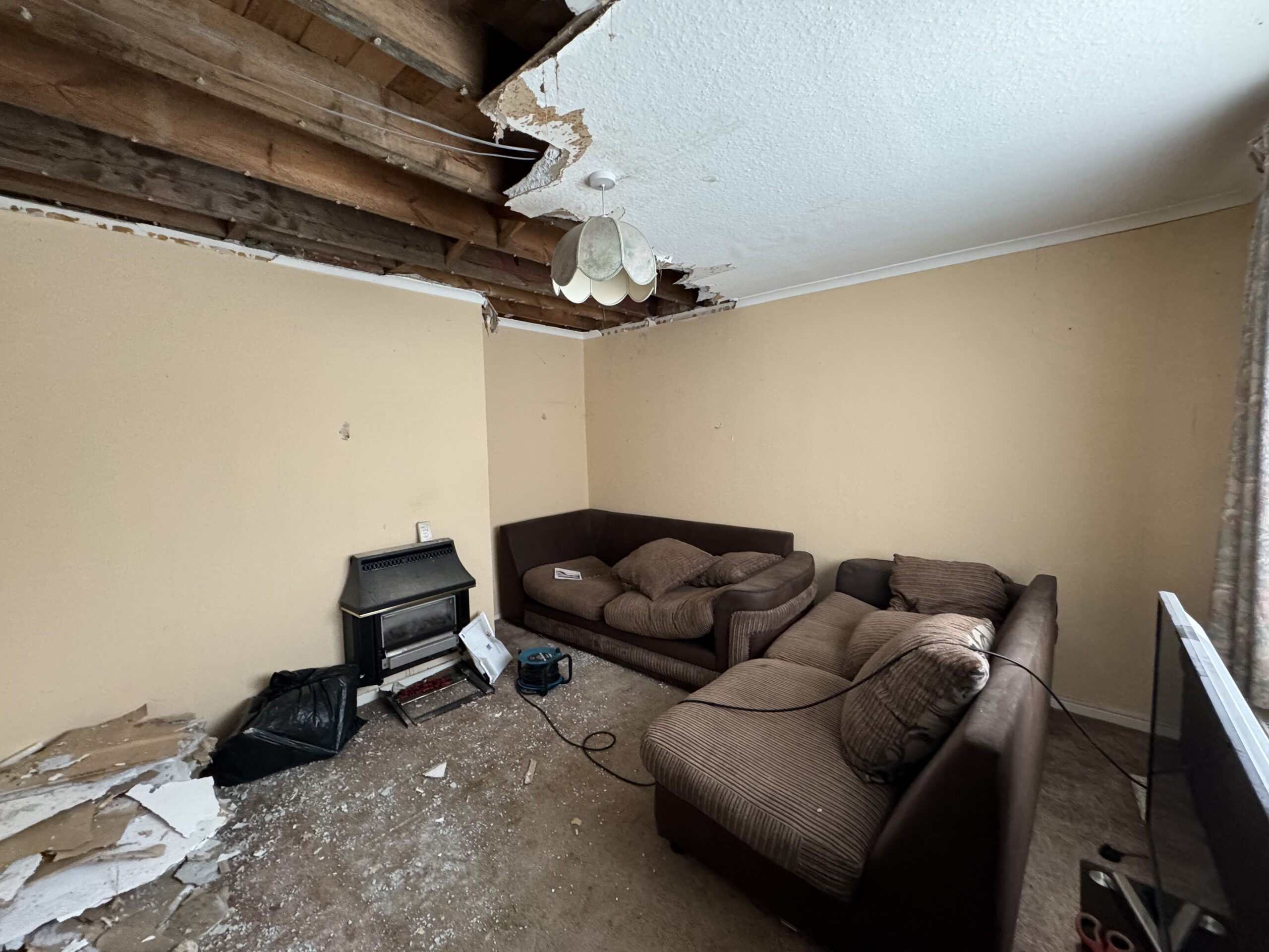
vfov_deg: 85.7
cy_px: 476
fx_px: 513
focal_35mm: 14
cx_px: 634
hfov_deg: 102.1
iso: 640
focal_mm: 2.22
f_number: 2.2
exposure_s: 1/60
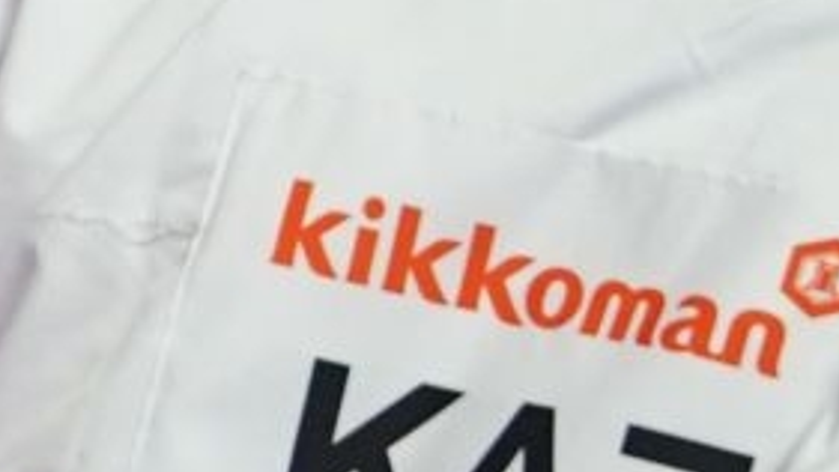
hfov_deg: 1.1
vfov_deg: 0.6
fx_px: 44801
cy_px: 51
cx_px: -1433
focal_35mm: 2014
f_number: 2.8
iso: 2000
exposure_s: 1/1000
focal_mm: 200
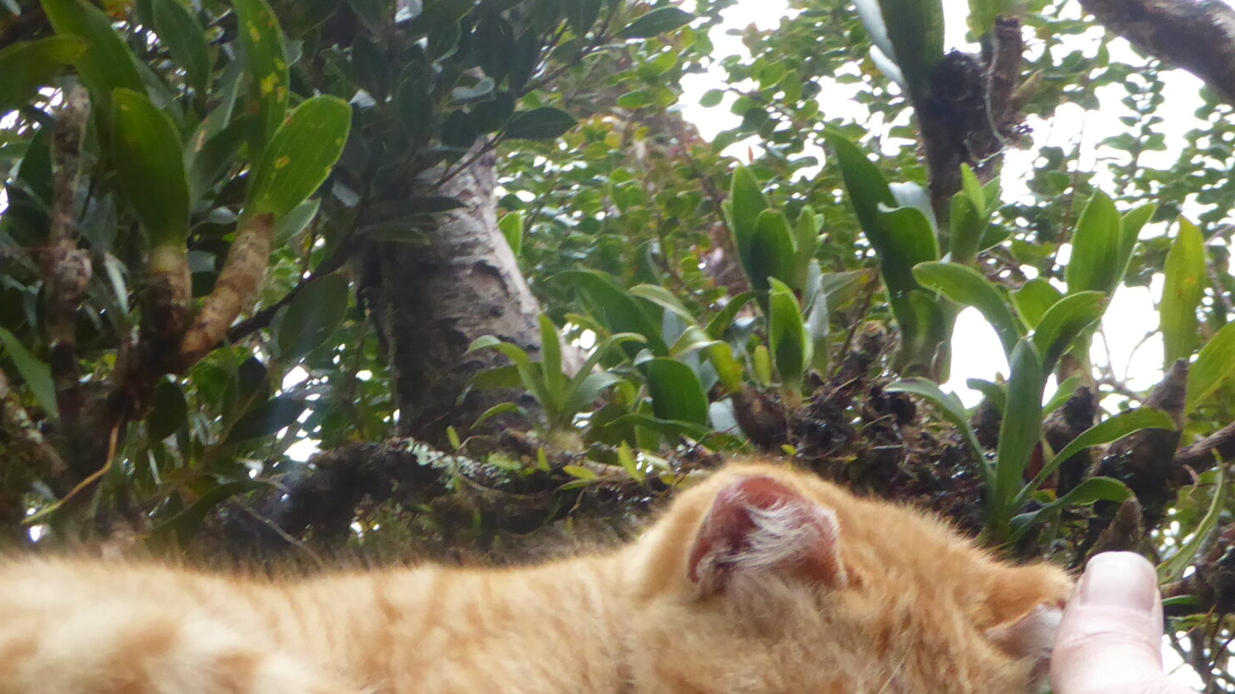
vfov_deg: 11.9
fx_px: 3307
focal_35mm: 101
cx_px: 548
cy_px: 554
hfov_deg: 21.1
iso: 640
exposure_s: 1/250
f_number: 4.1
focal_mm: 9
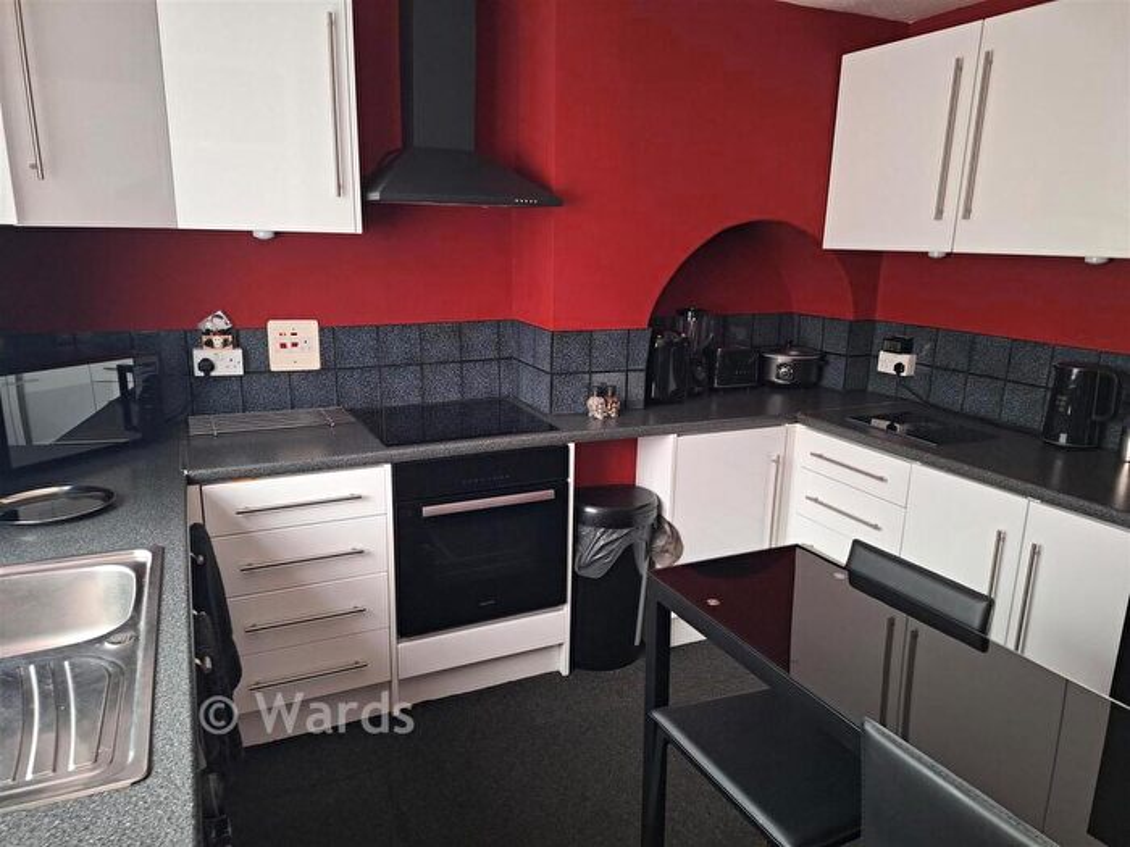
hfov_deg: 73.9
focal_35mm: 23
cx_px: 565
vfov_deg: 58.9
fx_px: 751
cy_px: 424
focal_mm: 5.54
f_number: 1.8
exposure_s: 1/25
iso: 250
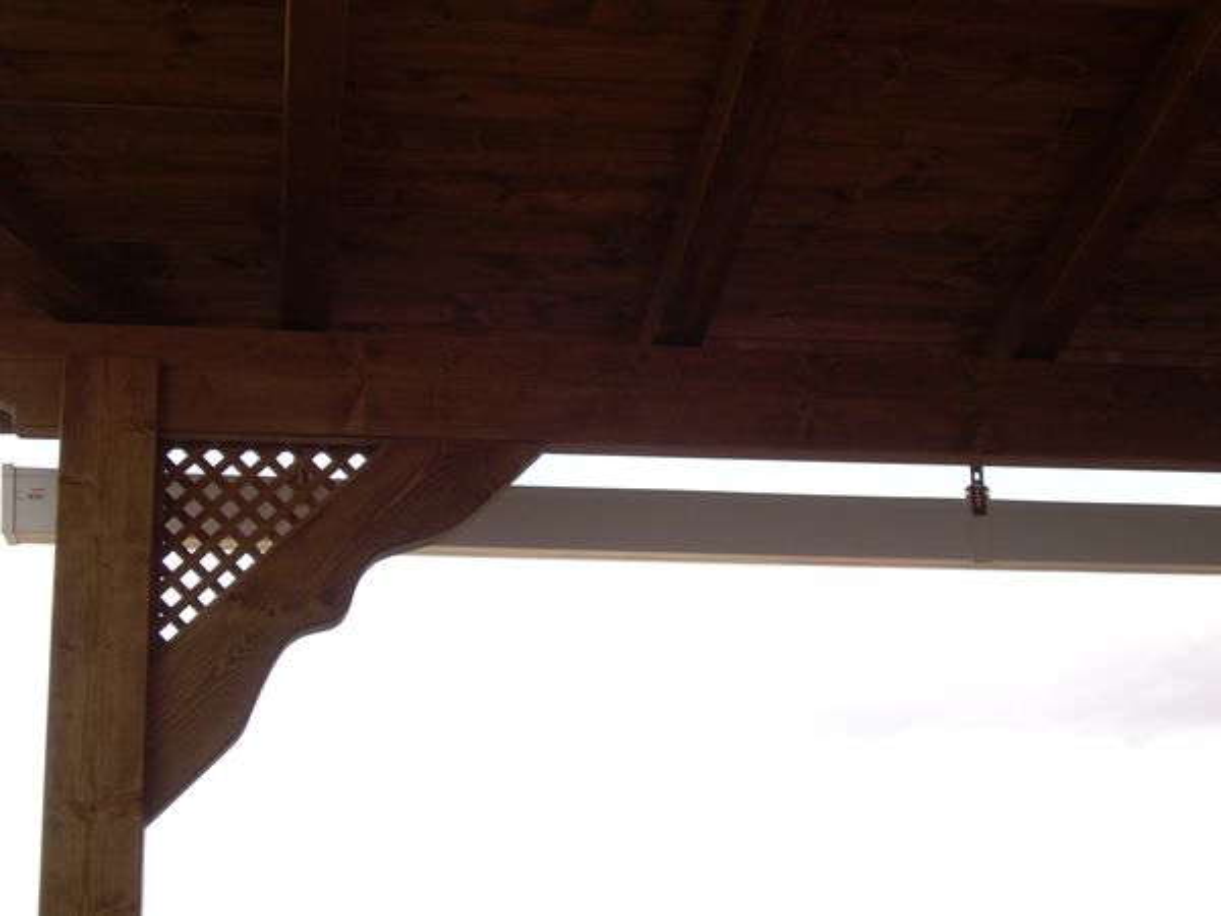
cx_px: 610
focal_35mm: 61
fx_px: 2152
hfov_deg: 31.7
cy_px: 458
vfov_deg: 24.0
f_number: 3.4
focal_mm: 10.3
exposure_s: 1/250
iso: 50
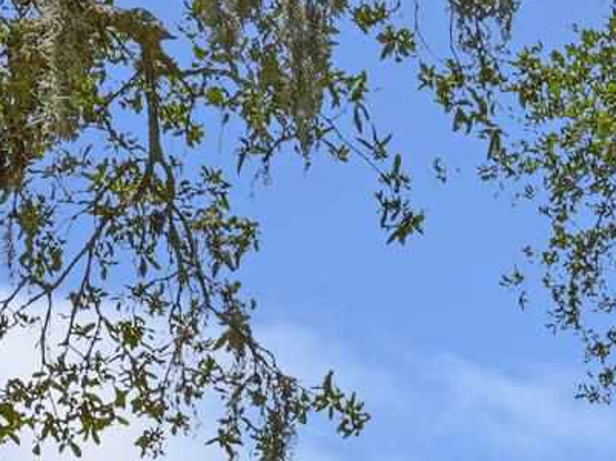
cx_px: 883
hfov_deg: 14.7
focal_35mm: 126
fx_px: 2240
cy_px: 1176
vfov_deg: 10.0
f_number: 16
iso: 100
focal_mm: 21
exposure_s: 1/10
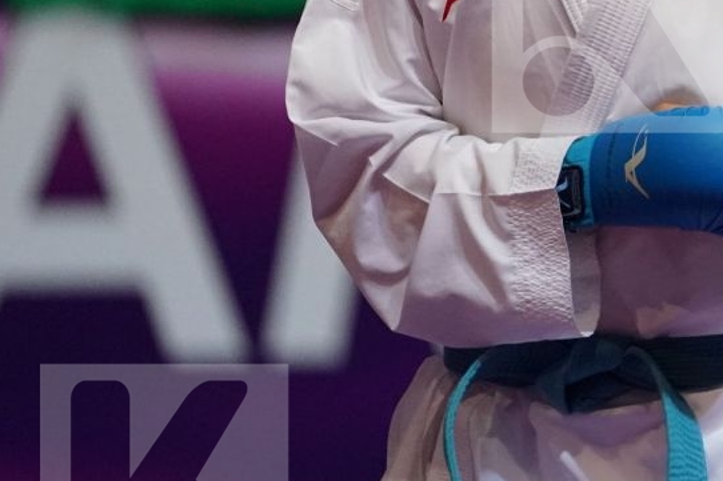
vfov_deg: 2.1
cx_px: 1068
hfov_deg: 3.1
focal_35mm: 658
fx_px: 13210
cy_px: 12
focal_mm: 198
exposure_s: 1/1000
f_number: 2.8
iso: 4000
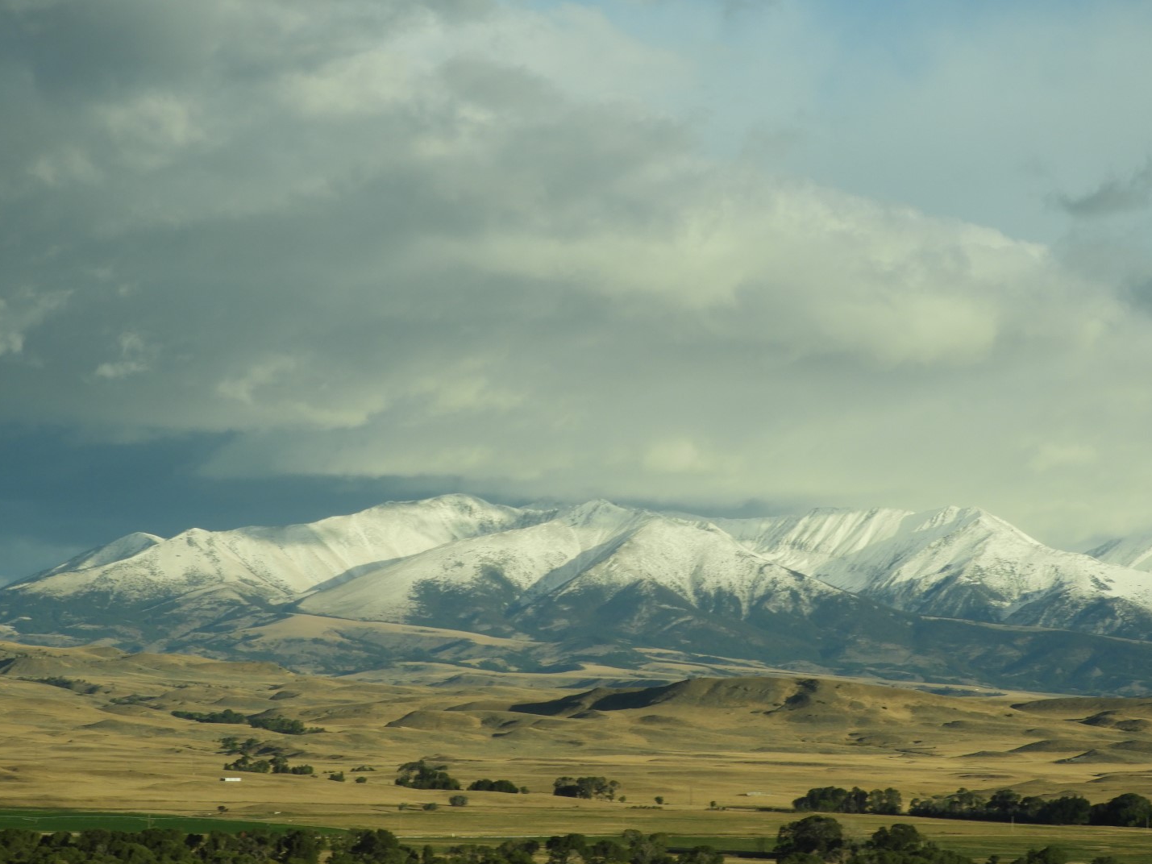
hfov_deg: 14.5
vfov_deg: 10.9
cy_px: 434
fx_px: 4526
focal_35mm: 136
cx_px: 575
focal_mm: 24.2
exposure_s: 1/400
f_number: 5
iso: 100
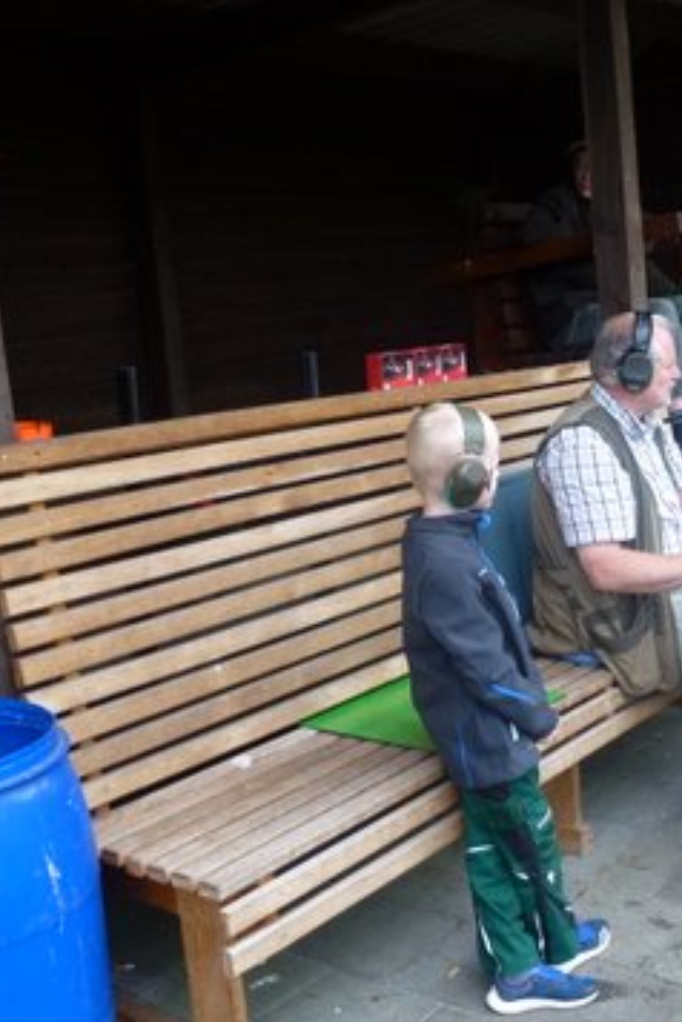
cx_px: 593
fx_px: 1193
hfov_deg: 30.7
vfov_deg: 46.4
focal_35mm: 42
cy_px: 512
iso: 160
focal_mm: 5.4
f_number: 3.5
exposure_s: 1/60
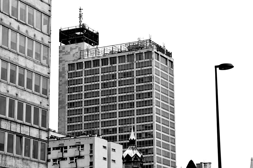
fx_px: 737
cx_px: 126
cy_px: 84
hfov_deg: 19.5
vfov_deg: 13.0
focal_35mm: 105
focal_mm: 70
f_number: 7.1
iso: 100
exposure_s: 1/500
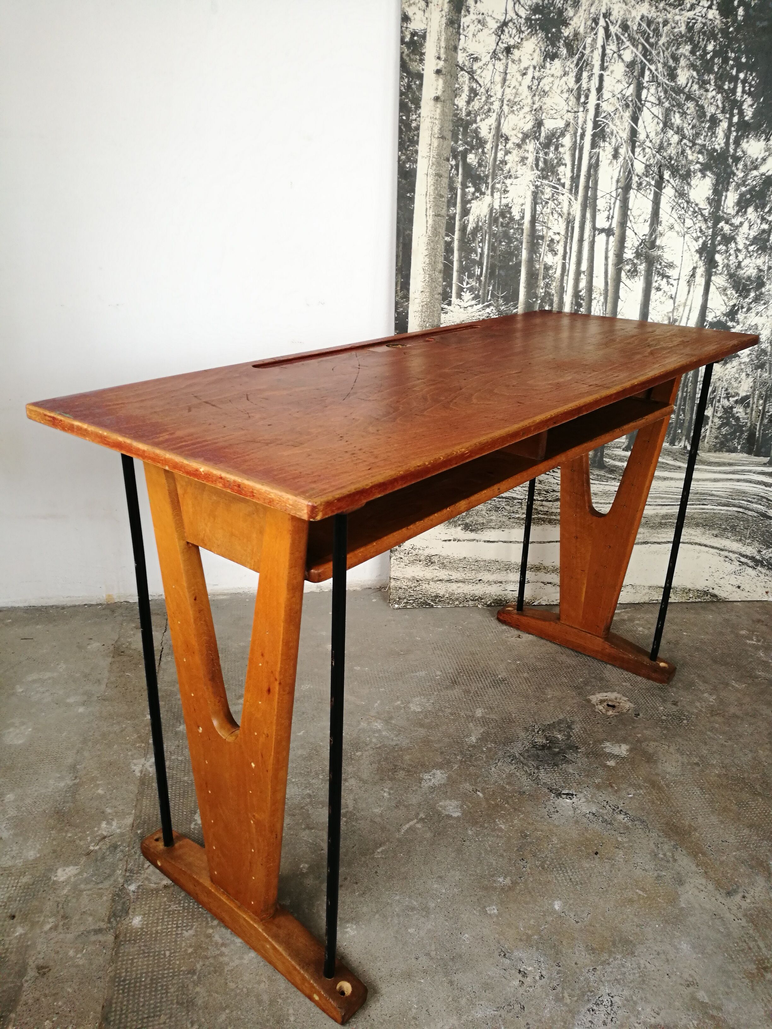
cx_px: 386
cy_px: 514
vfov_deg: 65.3
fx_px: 803
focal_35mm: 27
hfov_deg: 51.4
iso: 100
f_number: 2.2
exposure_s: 1/50
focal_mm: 4.5
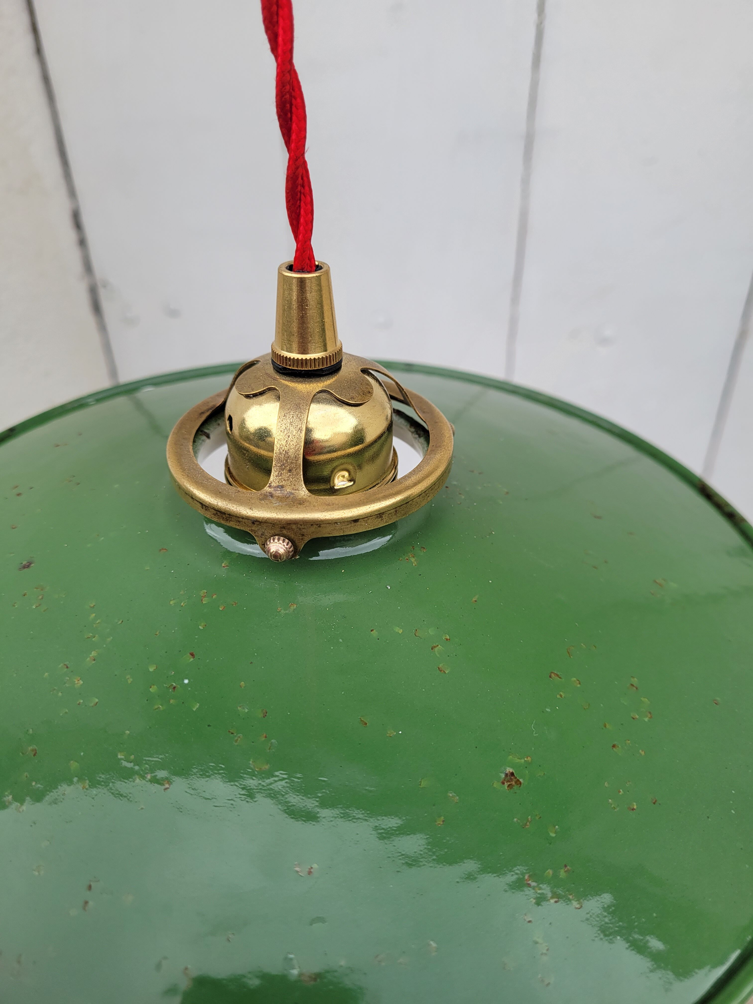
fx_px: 754
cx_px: 376
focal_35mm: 26
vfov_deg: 67.3
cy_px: 502
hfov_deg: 53.1
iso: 40
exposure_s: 1/381
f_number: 1.8
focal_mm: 5.4
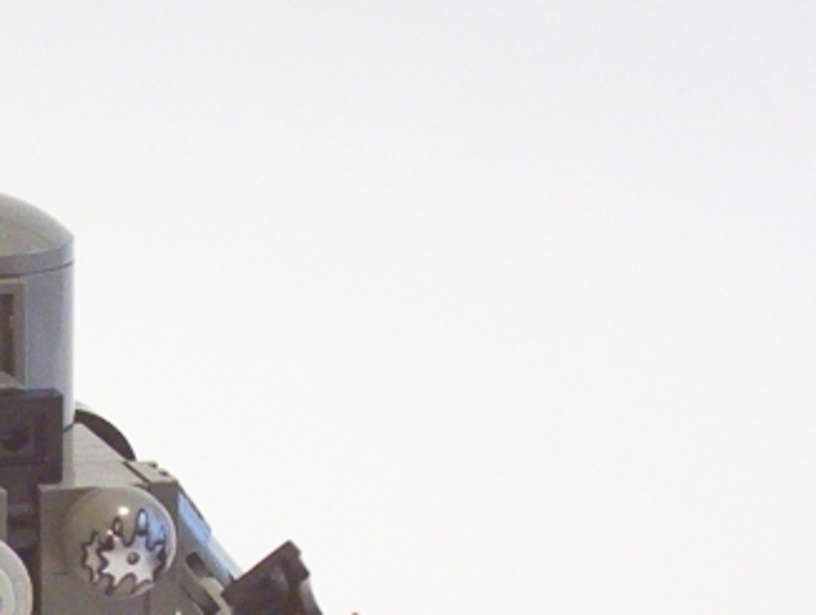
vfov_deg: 11.1
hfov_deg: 14.4
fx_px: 3141
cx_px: -93
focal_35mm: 133
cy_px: 630
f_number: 2.97
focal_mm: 7.1
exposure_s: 1/9.3
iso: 200
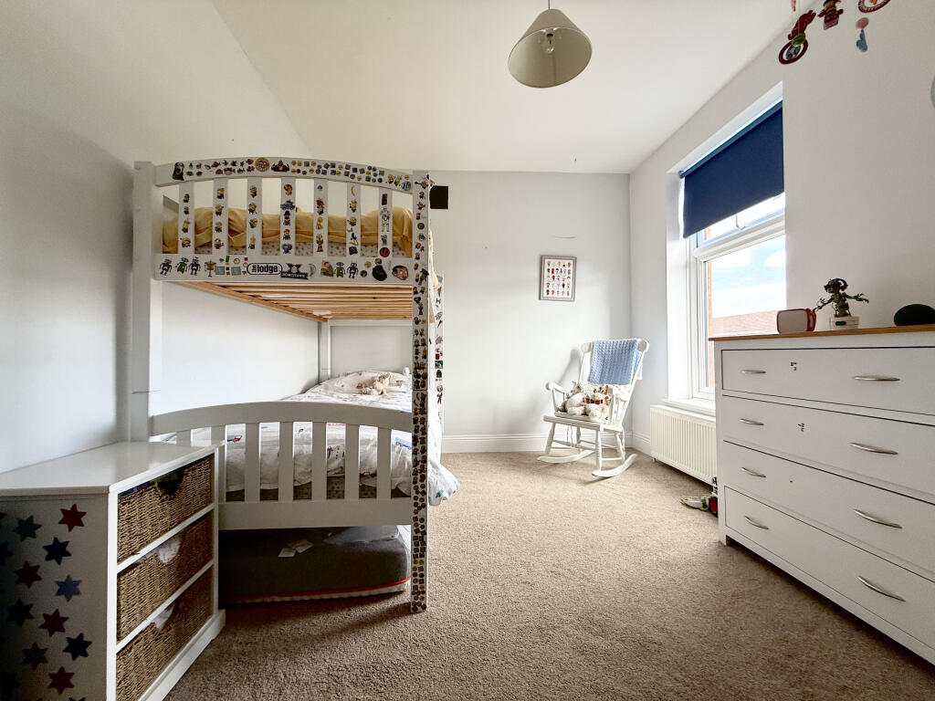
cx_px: 468
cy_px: 350
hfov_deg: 102.1
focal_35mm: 14
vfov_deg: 85.7
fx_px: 378
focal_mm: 2.22
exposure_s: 1/99
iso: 100
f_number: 2.2
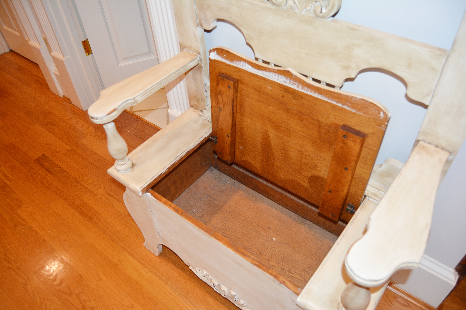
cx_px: 233
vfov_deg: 47.9
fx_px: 349
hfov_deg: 67.4
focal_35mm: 27
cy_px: 155
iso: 800
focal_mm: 18
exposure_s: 1/60
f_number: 3.5
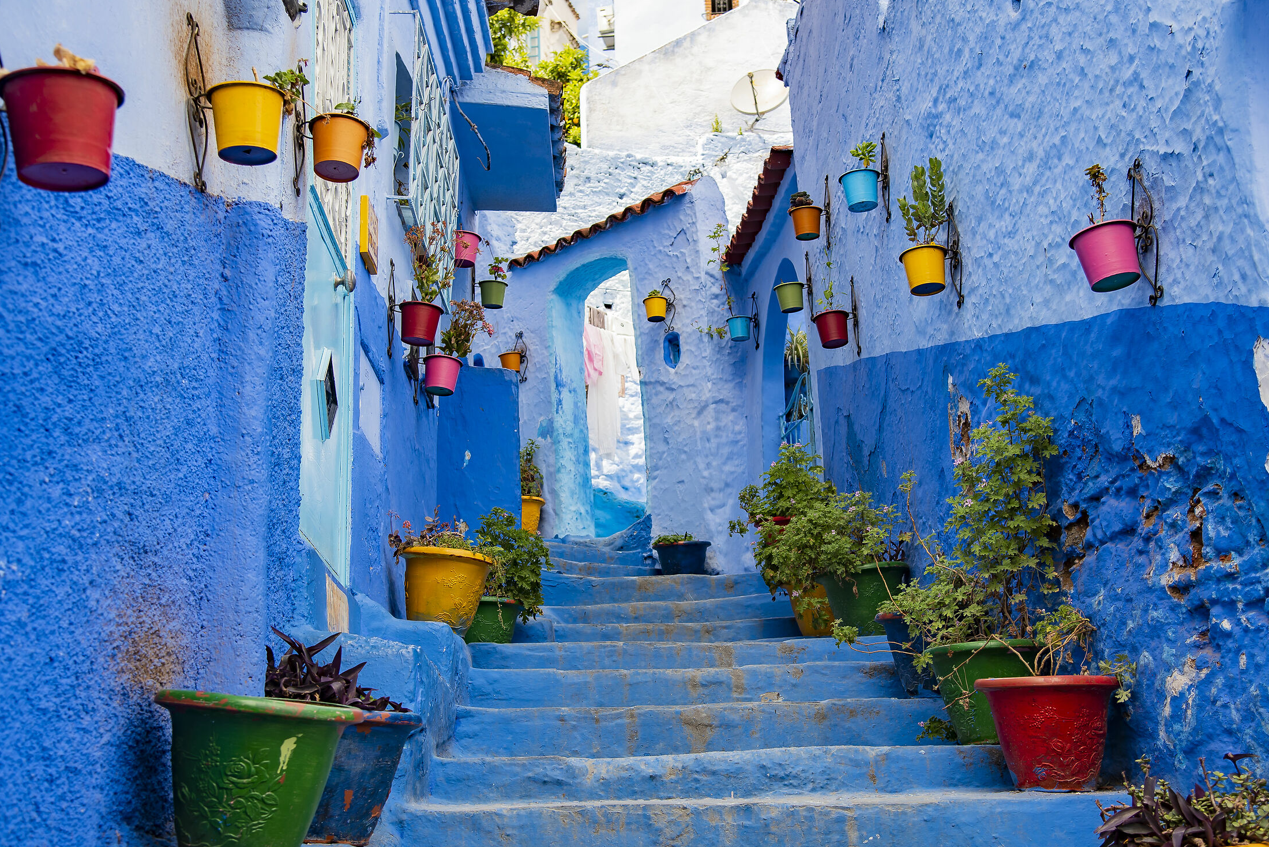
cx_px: 658
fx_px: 1693
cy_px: 417
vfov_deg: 28.1
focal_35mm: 48
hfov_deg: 41.1
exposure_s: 1/250
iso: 100
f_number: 5
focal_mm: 44
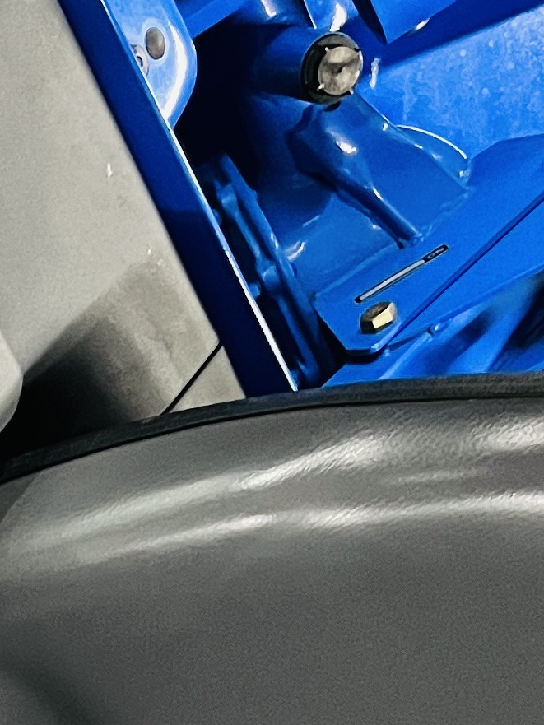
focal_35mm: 119
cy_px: 1374
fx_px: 2493
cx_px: -364
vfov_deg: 14.3
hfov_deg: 11.7
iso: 500
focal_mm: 5.1
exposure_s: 1/40
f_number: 1.6
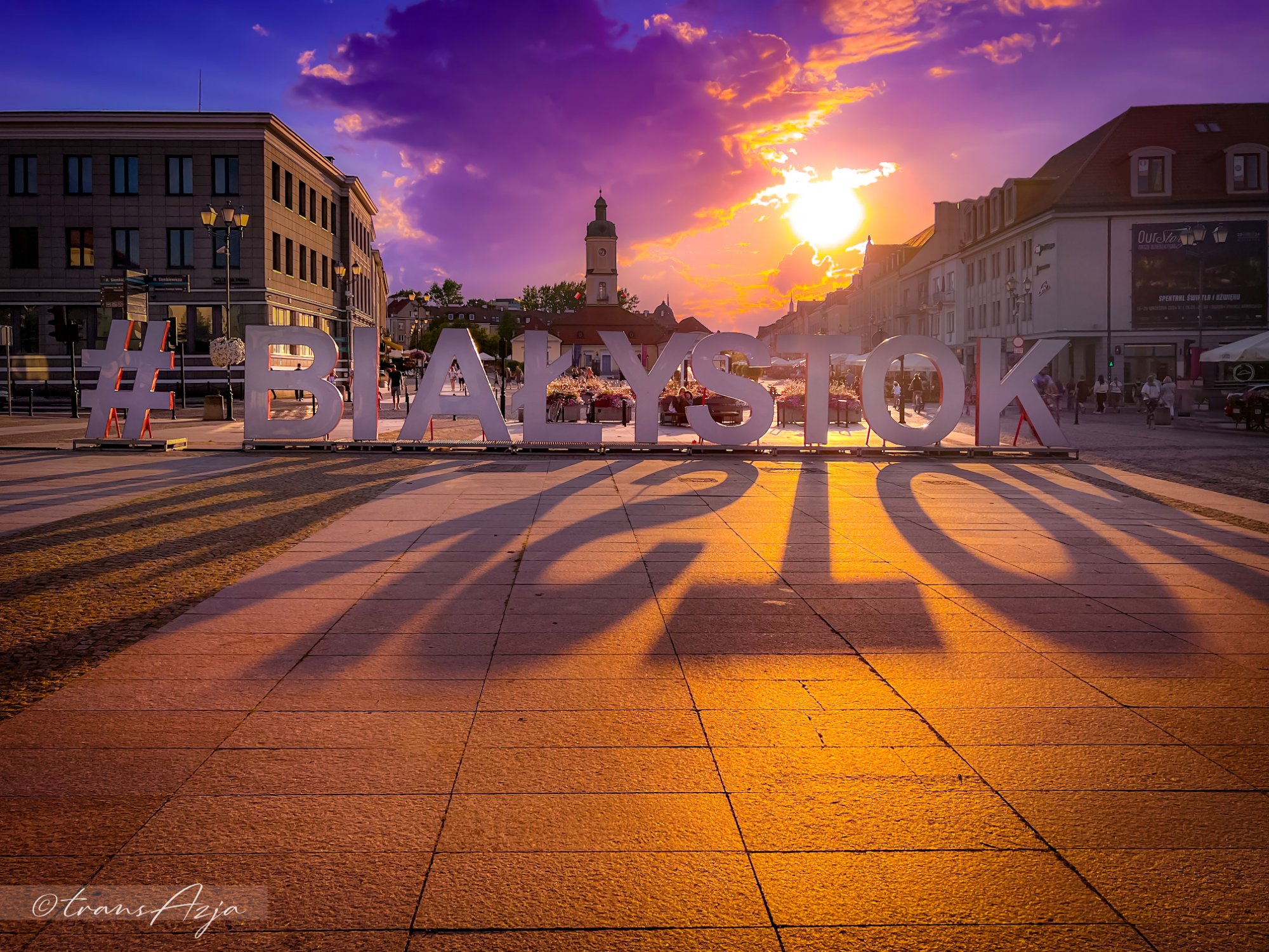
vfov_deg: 53.1
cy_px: 476
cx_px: 634
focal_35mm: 26
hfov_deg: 67.3
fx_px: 953
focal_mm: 5.7
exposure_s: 1/4000
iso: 50
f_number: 1.5
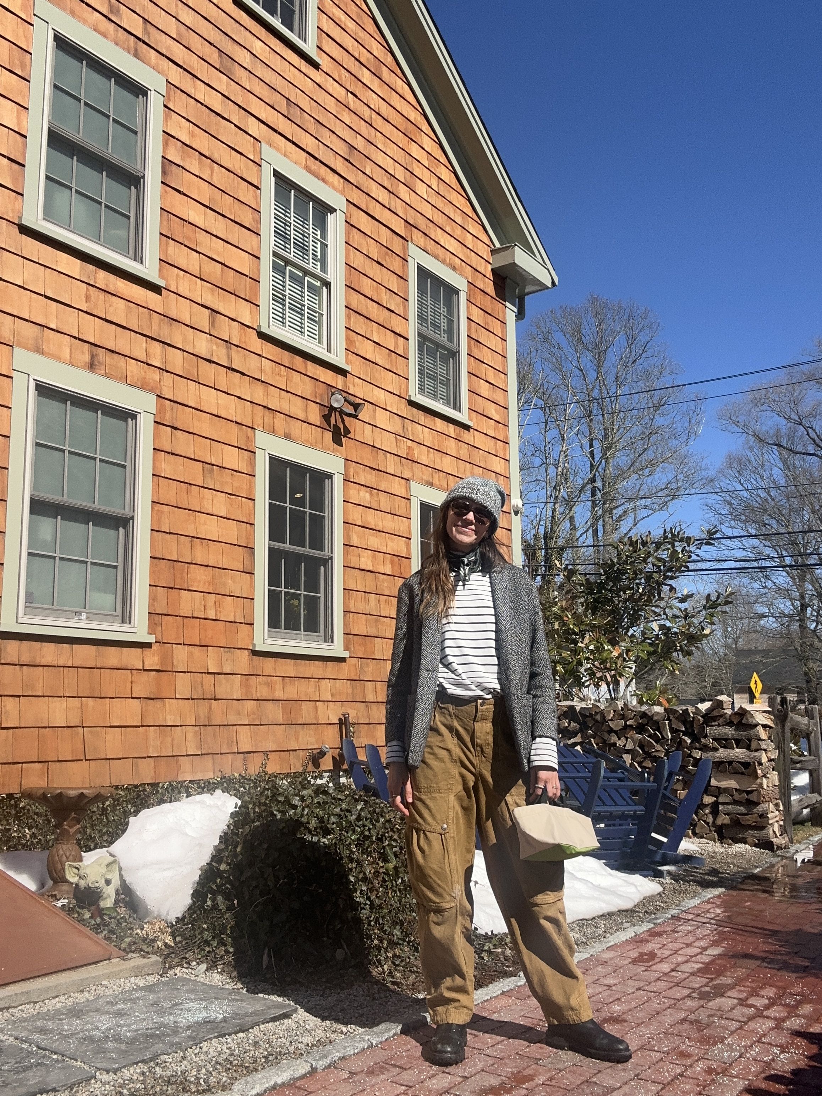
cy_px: 548
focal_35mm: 30
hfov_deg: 46.8
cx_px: 411
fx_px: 950
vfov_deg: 60.0
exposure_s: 1/1739
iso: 25
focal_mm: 2.69
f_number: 1.9
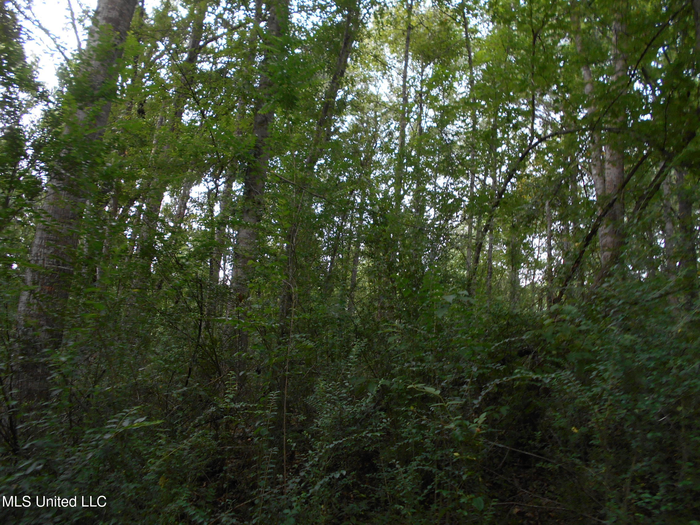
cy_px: 262
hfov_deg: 67.3
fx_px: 526
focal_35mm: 26
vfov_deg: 53.1
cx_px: 350
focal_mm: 4.6
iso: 80
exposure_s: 1/30
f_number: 3.2
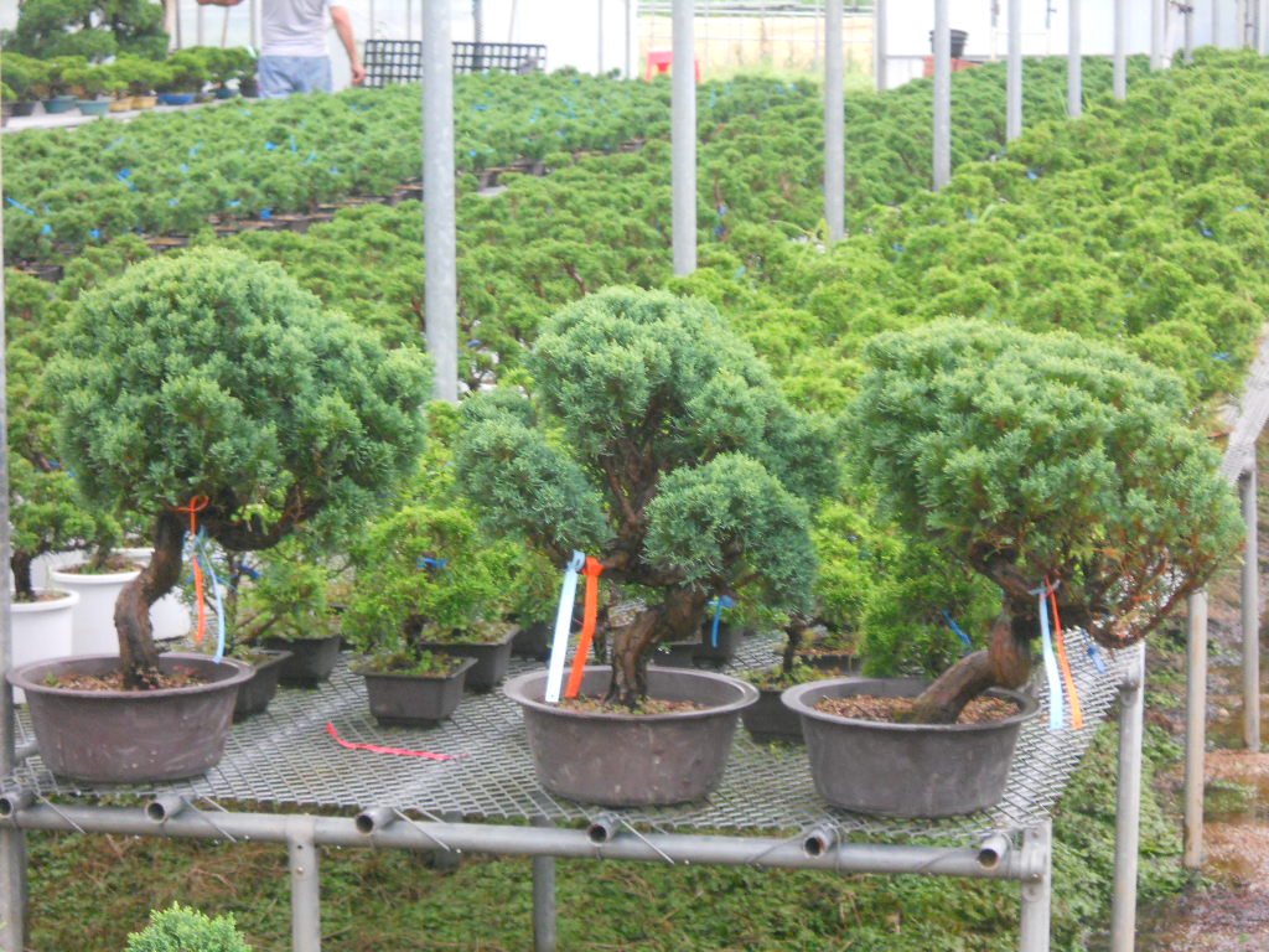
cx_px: 634
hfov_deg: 18.2
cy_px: 476
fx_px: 3959
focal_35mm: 108
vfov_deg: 13.7
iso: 400
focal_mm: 19.6
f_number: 5.9
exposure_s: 1/60
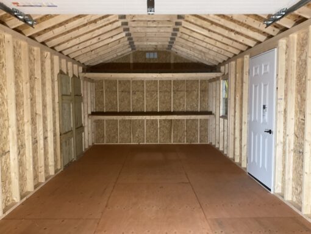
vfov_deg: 48.3
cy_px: 117
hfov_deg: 61.6
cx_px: 156
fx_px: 261
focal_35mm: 29
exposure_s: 1/60
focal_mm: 3
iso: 160
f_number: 1.8
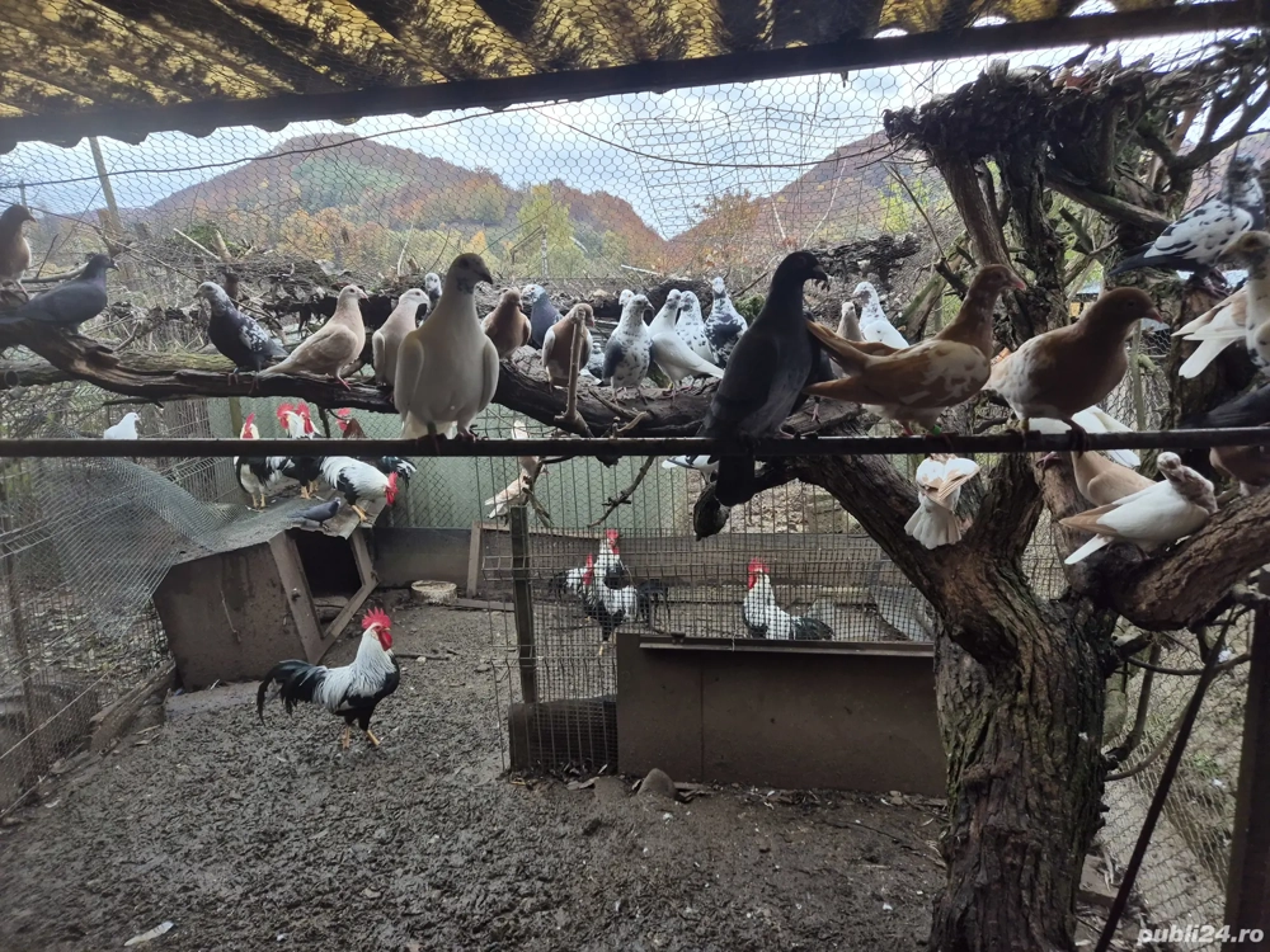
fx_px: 844
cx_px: 635
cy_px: 476
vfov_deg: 58.9
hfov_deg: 73.9
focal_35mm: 23
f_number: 1.8
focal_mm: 5.4
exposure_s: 1/180
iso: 32
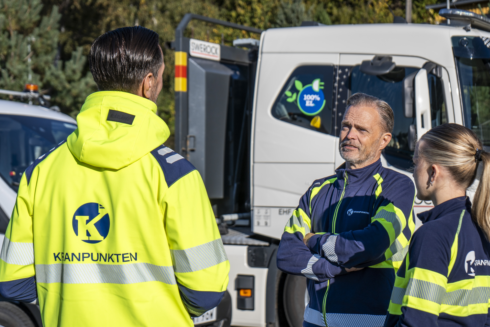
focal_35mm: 81
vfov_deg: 16.9
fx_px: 1102
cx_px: 264
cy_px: 182
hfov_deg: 25.1
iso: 100
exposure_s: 1/1250
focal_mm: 70
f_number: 5.6
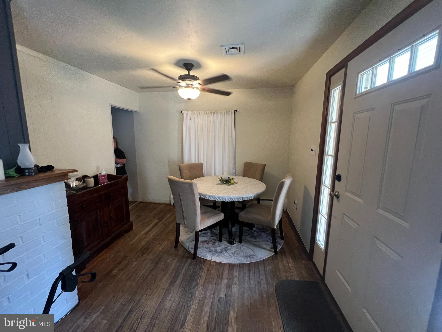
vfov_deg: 89.9
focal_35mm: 13
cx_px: 221
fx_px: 166
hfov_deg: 106.2
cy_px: 166
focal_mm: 1.57
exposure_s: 1/60
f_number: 1.8
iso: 400
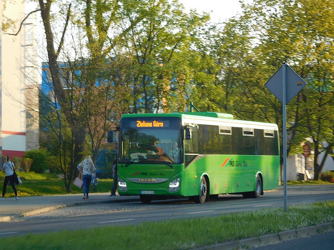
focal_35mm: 125
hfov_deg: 15.8
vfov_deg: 11.9
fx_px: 1206
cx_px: 167
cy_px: 125
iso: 125
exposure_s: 1/100
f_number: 5
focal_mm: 22.3
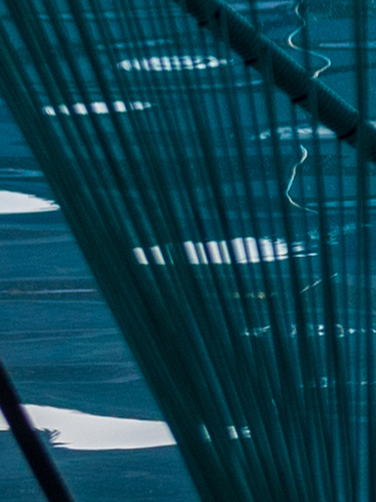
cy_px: -195
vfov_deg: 3.6
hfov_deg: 2.6
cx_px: 1978
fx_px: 7911
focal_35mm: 546
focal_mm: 52
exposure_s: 1/640
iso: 400
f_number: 5
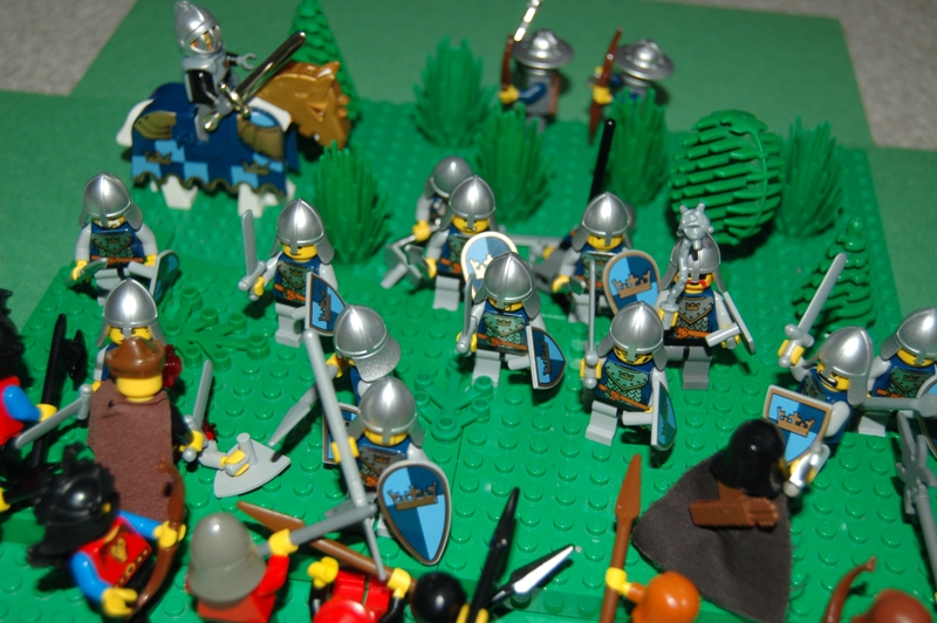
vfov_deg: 28.0
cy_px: 312
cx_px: 468
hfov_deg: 41.1
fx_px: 1248
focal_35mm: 48
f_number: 4.5
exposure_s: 1/60
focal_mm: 32
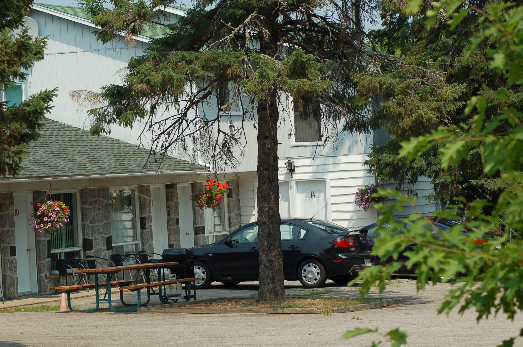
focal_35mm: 135
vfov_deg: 10.1
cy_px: 174
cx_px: 262
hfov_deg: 15.2
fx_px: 1958
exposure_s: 1/640
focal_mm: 90
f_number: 6.3
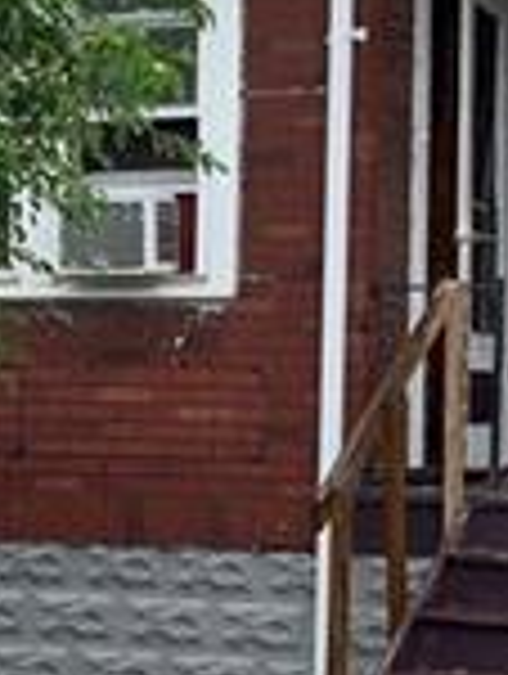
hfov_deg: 11.1
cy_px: 338
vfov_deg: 14.8
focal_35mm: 133
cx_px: 396
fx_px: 2595
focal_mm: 4.25
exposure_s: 1/1136
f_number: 1.8
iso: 25
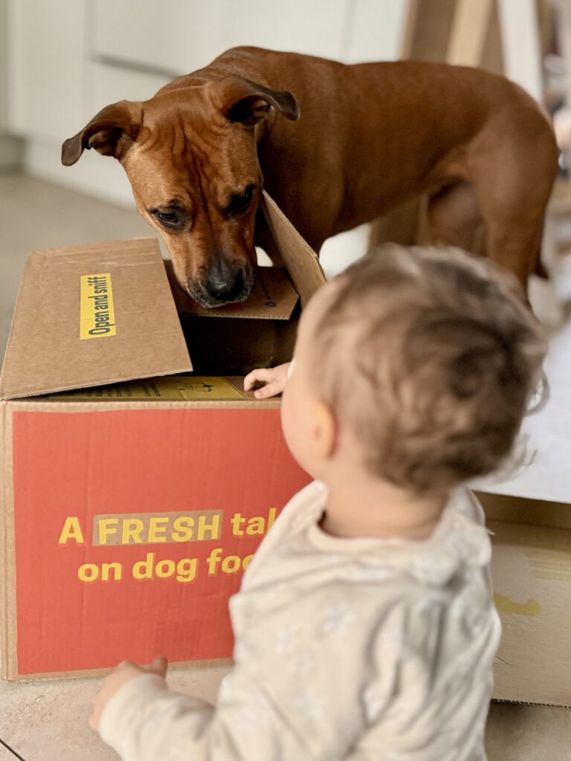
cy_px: 380
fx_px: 528
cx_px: 286
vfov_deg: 71.6
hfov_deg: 56.8
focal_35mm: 24
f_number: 1.78
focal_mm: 6.76
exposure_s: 1/60
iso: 500
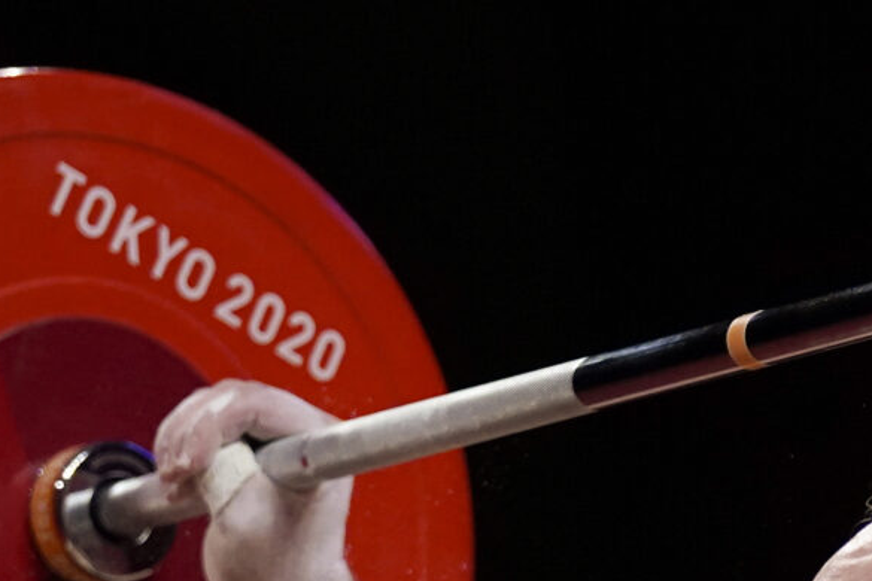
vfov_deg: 2.0
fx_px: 16325
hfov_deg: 3.1
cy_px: 461
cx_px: 792
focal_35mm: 674
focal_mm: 154
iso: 3200
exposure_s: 1/2000
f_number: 2.8
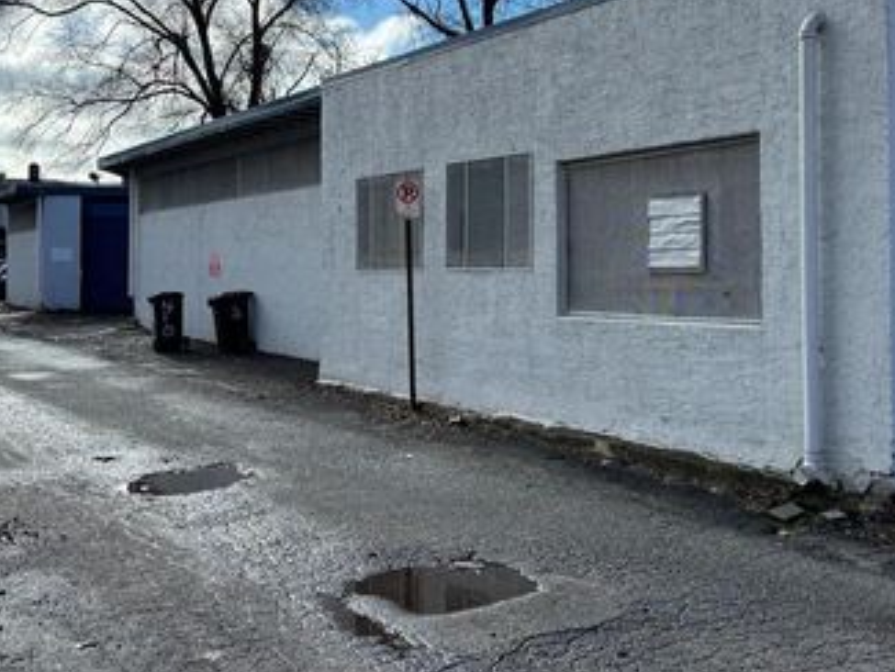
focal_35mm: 40
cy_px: 235
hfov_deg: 46.1
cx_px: 589
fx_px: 1035
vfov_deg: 35.7
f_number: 1.6
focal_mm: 5.96
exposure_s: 1/2193
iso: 50
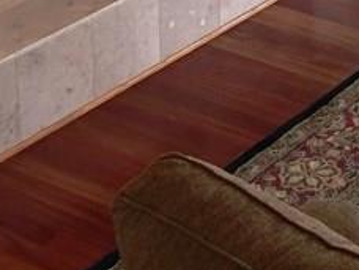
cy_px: -202
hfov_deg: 14.4
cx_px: 491
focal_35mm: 130
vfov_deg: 10.7
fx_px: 1348
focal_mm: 4.15
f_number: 2.2
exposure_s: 1/40
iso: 32
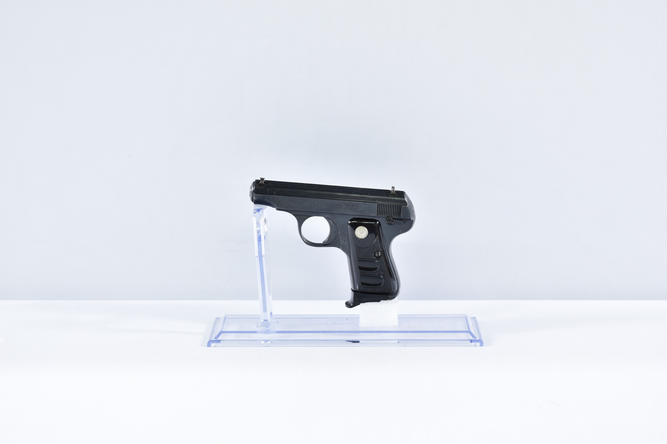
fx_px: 1389
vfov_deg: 18.2
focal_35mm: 75
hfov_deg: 27.0
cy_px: 222
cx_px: 334
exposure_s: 1/20
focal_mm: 50
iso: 640
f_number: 5.6
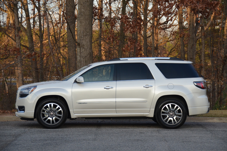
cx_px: 114
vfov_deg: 12.1
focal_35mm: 112
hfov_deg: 18.2
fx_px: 708
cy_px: 76
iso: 800
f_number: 5
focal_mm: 75
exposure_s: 1/800
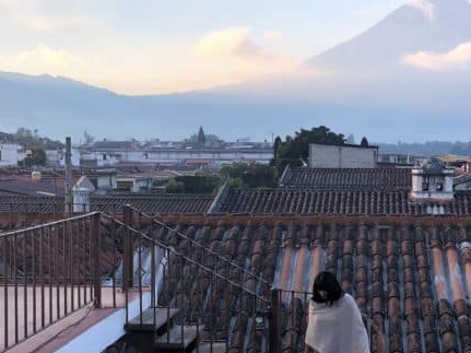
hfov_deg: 35.9
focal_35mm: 52
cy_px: 190
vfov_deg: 28.0
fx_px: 707
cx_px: 361
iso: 20
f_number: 1.8
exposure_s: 1/552
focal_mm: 3.99
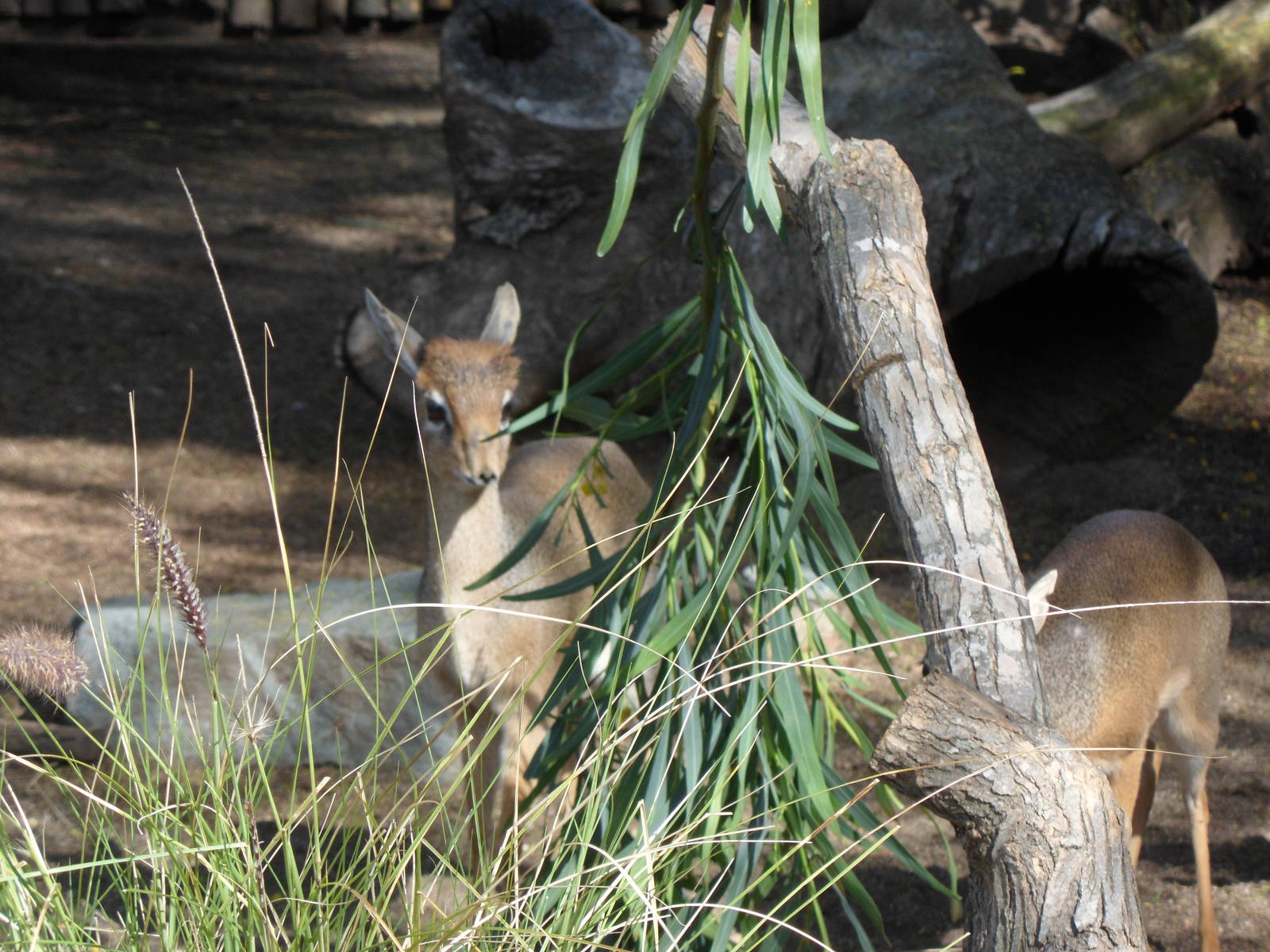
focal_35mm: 270
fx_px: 9906
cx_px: 635
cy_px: 476
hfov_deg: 7.3
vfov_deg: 5.5
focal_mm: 46.8
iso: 80
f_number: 5.9
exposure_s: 1/125
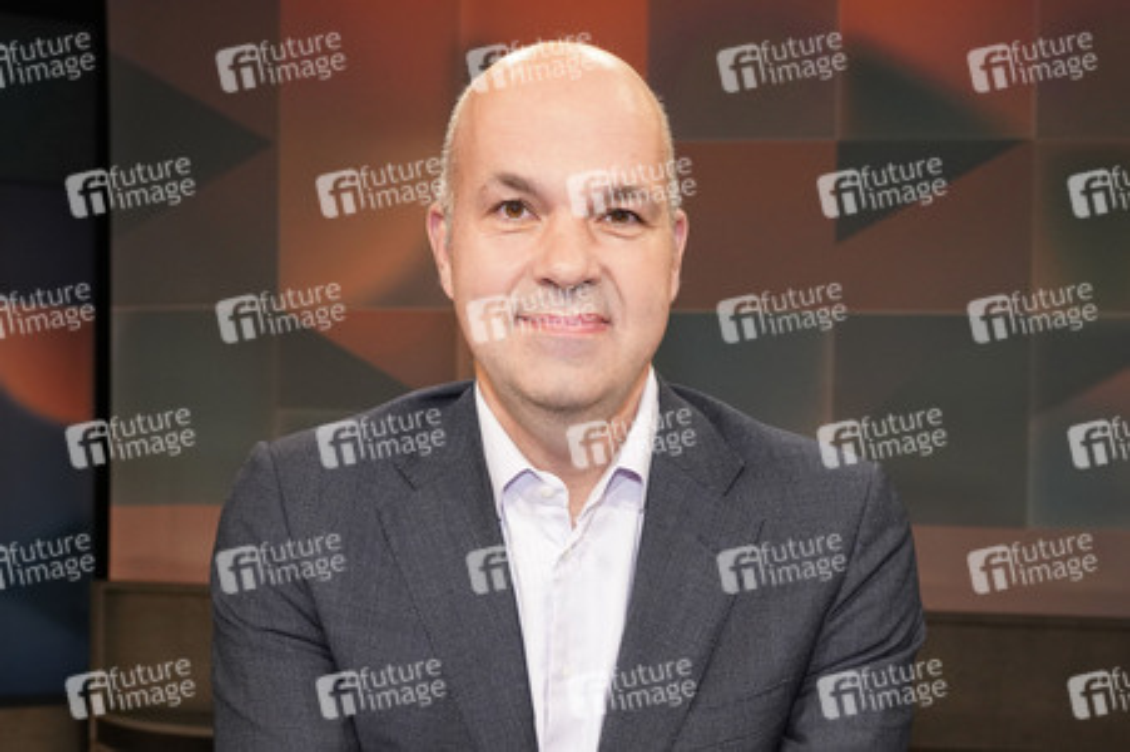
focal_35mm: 28
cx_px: 565
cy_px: 376
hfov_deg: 65.5
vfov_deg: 46.3
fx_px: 878
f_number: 5.6
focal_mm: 28
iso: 2000
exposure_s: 1/125
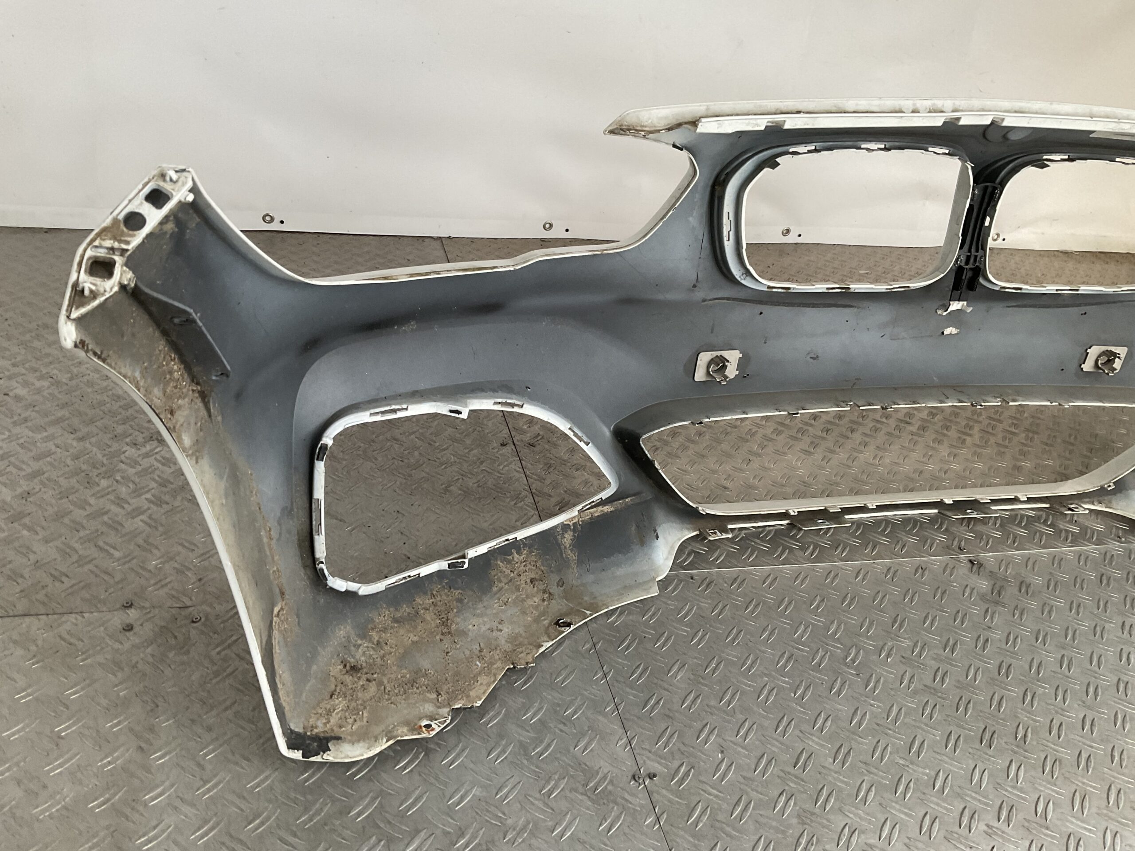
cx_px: 568
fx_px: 951
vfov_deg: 48.2
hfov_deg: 61.7
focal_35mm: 29
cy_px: 426
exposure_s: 1/50
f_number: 1.8
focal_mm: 3
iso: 64
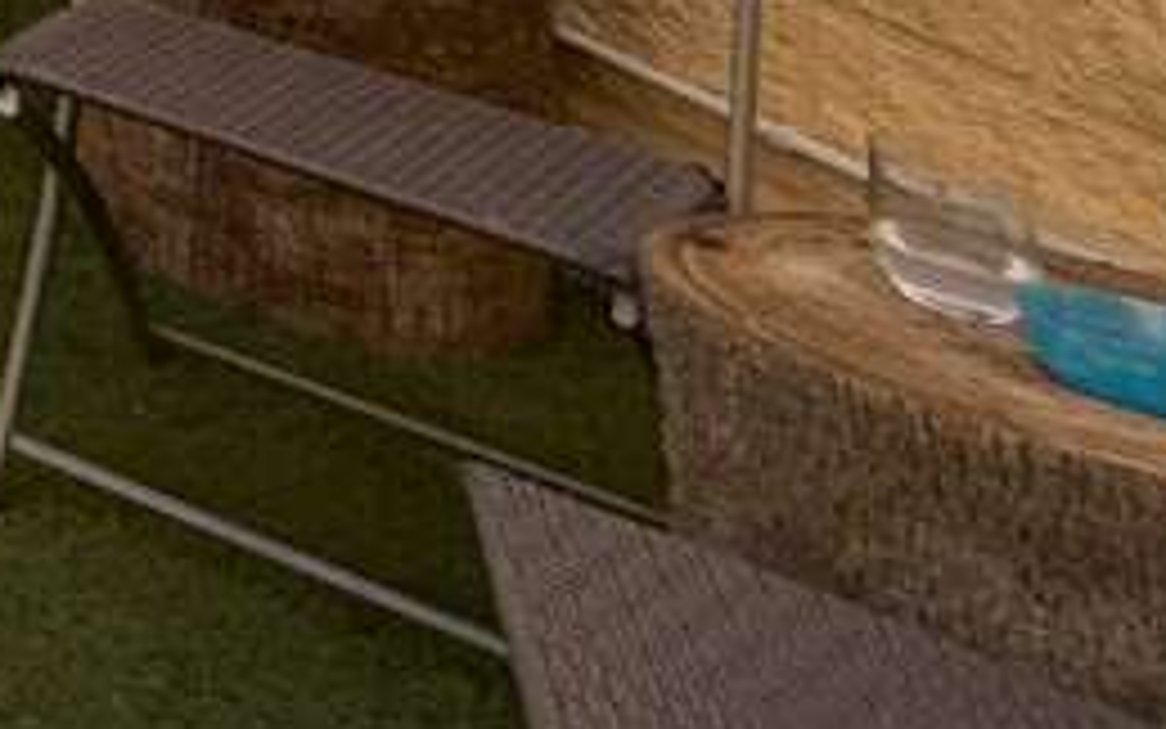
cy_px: -1303
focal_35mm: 86
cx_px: -2165
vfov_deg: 11.1
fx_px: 2733
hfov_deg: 12.2
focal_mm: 2.22
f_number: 2.2
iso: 50
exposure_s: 1/679
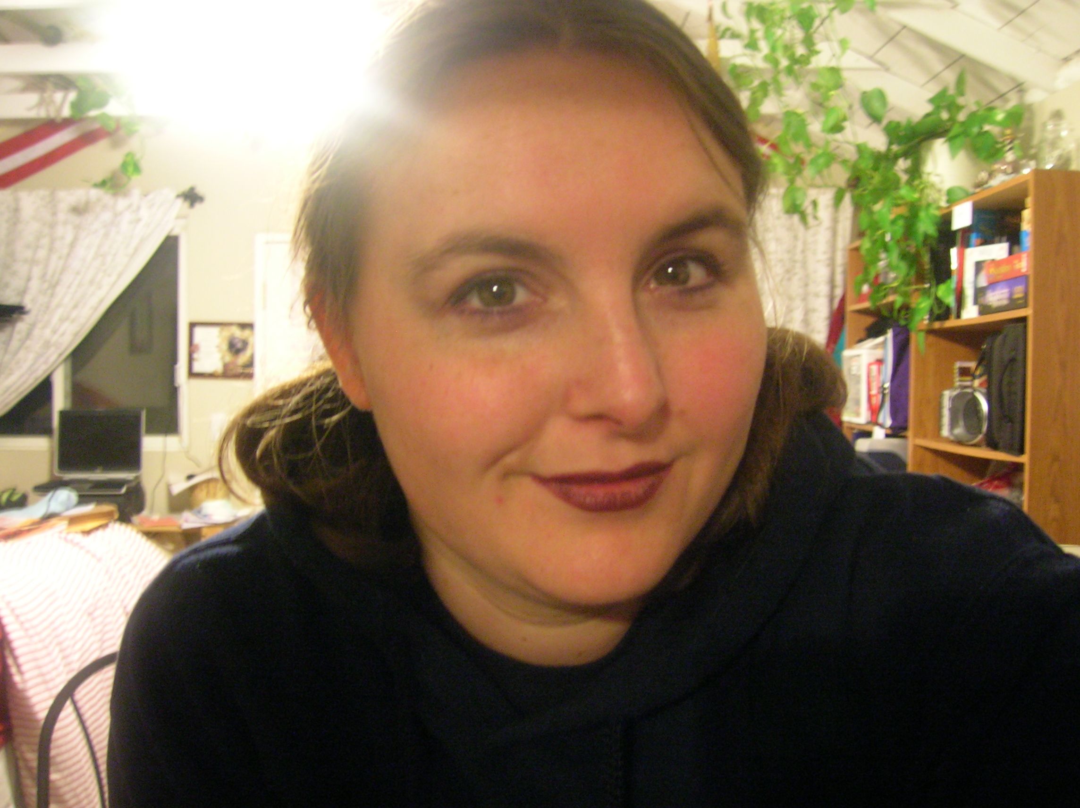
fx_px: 1060
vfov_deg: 41.7
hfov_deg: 54.0
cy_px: 404
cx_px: 540
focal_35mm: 34
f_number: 2.9
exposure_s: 1/2.5
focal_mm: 5.7
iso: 200
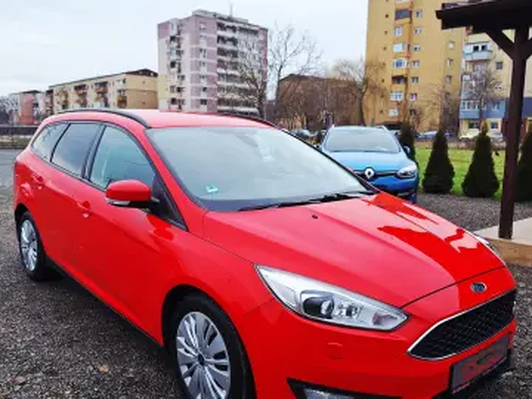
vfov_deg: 58.9
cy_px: 200
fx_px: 353
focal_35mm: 23
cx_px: 266
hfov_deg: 73.9
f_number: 1.8
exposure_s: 1/584
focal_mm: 5.54
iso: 40
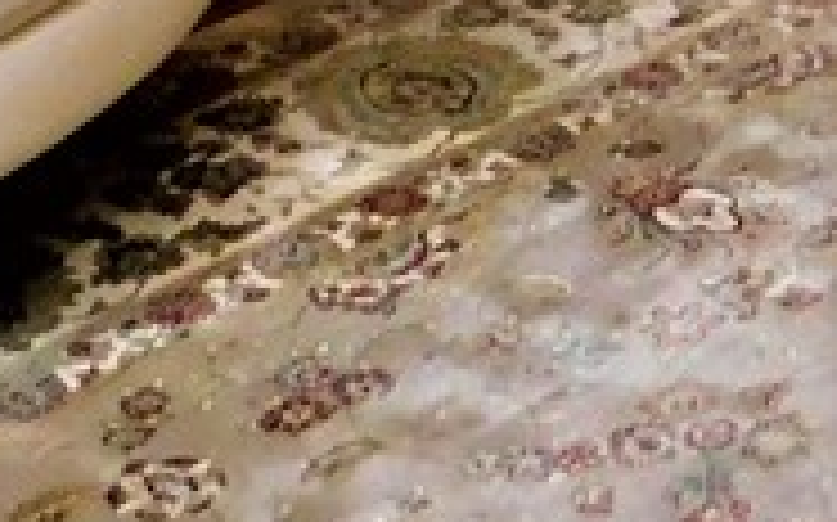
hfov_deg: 15.1
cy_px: -1174
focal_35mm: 134
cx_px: 986
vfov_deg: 8.0
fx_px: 3055
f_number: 3
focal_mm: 4
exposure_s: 1/30
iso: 360
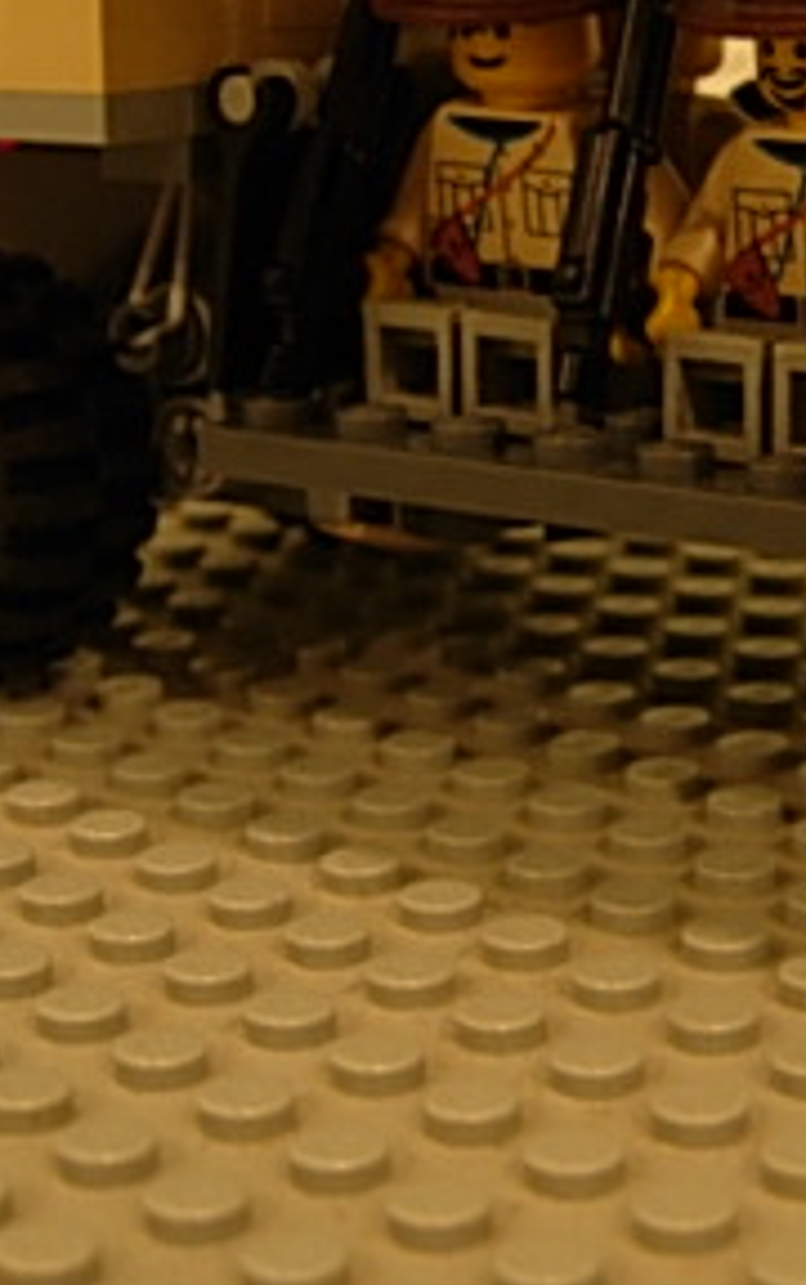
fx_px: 2980
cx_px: 918
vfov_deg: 24.1
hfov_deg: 15.0
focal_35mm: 85
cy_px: 309
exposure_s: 1/4
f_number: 2.7
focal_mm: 7.5
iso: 112
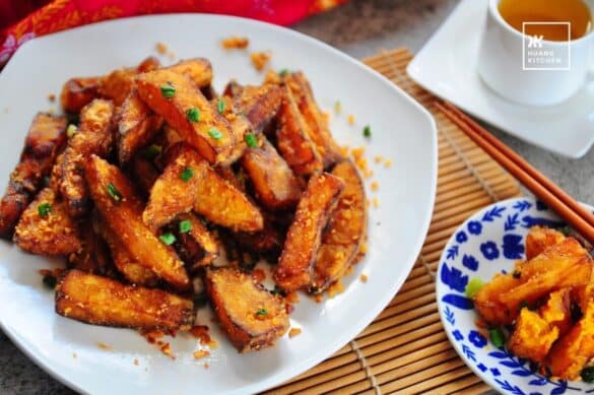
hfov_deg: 29.9
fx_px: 1113
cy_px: 198
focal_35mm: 68
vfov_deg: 20.1
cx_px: 297
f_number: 2.8
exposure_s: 1/750
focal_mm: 45
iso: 800
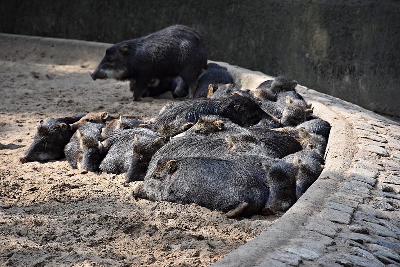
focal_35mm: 210
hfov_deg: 9.8
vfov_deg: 6.5
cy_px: 134
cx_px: 200
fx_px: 2334
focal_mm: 140
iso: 400
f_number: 5.6
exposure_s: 1/400
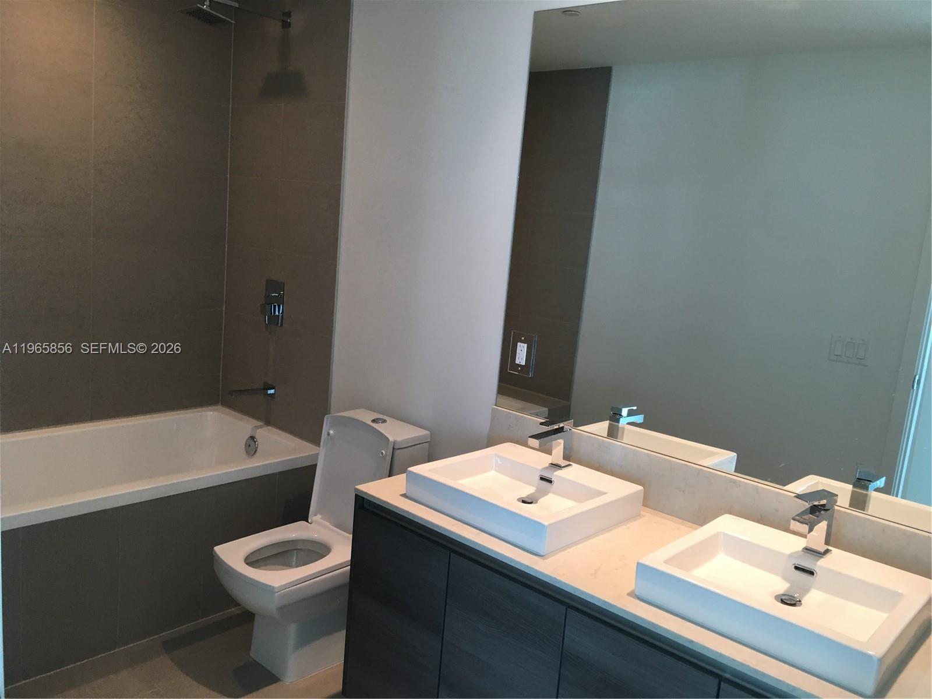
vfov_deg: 48.2
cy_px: 350
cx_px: 466
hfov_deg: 61.7
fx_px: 781
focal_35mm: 29
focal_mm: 4.15
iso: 40
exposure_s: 1/30
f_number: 2.2
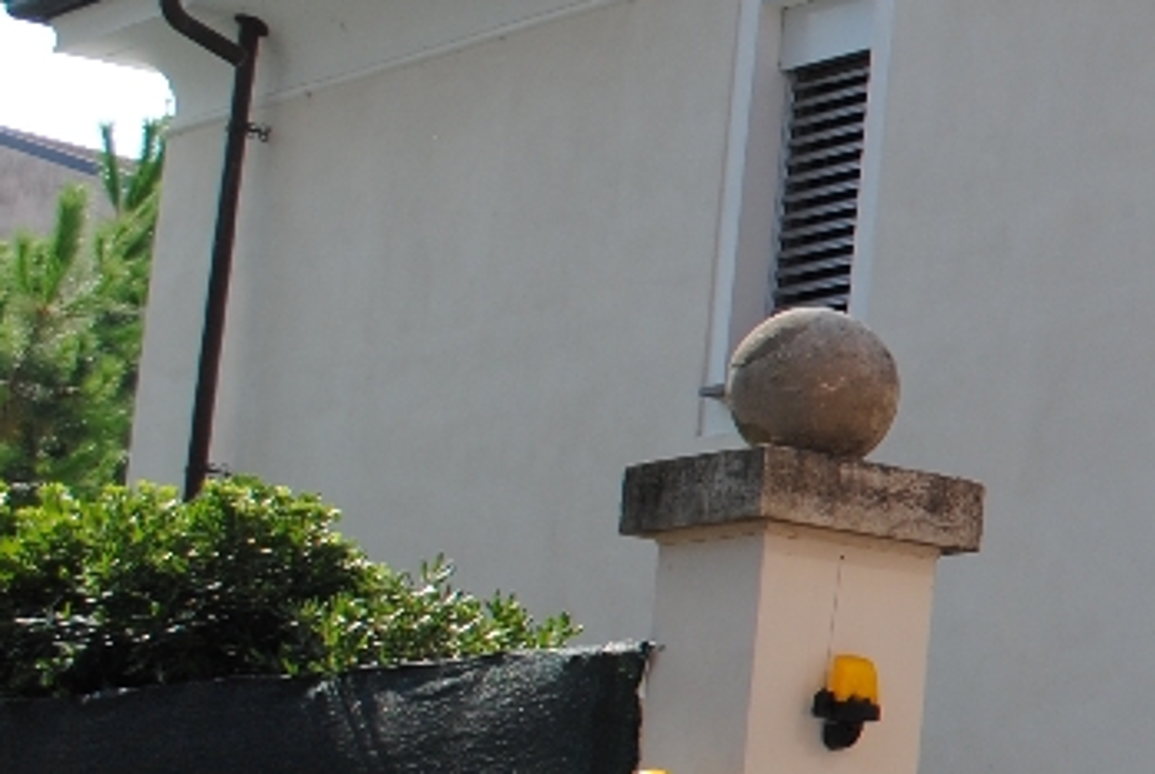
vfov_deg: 11.4
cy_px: 422
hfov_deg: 14.7
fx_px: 3889
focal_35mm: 121
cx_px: 2088
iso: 100
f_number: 8
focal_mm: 22
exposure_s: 1/250
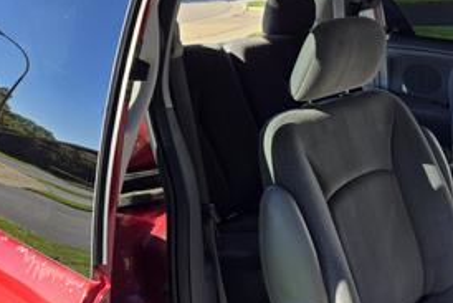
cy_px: 199
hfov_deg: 41.0
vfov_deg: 30.4
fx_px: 554
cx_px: 408
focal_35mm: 44
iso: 25
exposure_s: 1/654
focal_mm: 5.4
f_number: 1.8
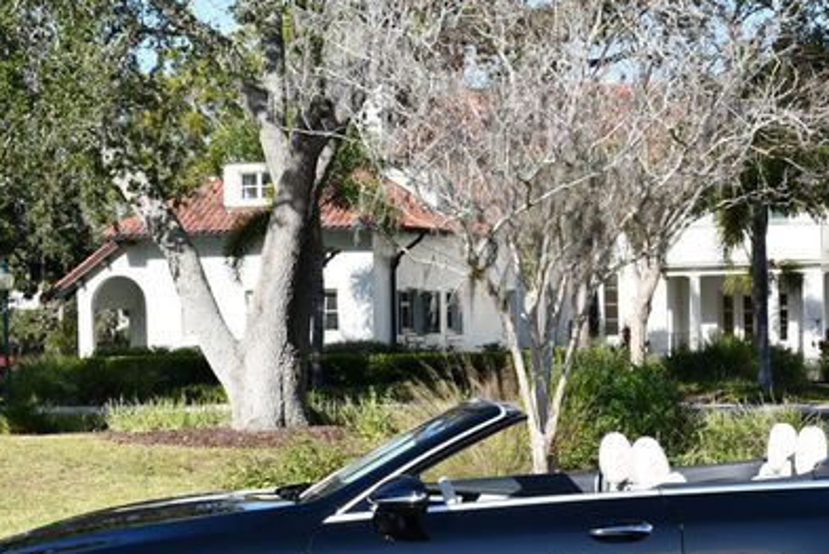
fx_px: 2029
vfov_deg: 15.5
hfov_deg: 23.0
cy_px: 394
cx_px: 548
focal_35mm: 88
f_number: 8
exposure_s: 1/250
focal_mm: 27
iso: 125
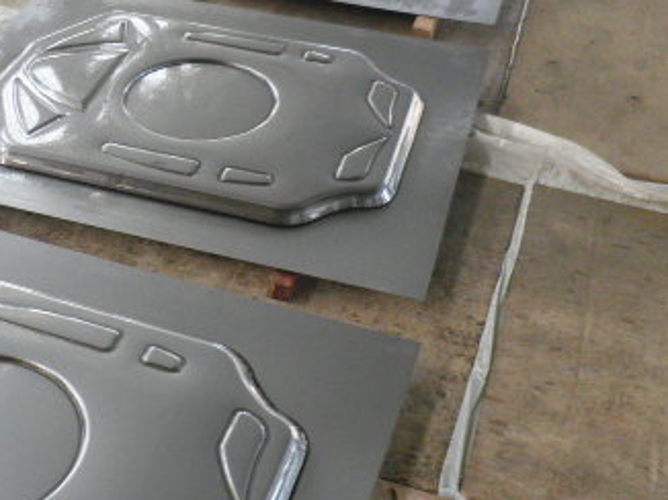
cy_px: 244
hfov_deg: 34.2
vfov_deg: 26.5
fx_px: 1061
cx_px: 168
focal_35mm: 55
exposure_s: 1/30
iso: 160
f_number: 3.2
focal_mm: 5
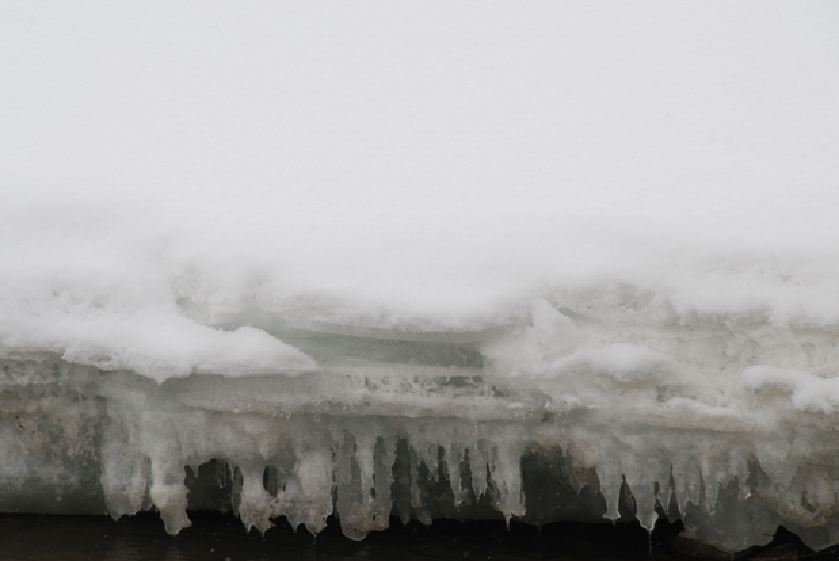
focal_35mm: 339
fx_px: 7908
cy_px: 283
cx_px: 404
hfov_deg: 6.1
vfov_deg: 4.1
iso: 100
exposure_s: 1/200
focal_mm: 200
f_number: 11
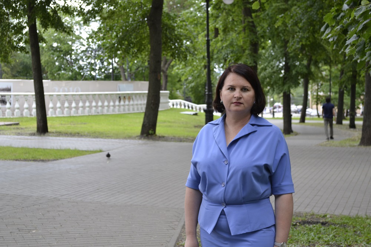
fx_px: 618
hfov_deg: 33.4
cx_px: 186
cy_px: 124
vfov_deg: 22.6
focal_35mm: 60
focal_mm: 40
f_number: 5.6
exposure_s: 1/125
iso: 280
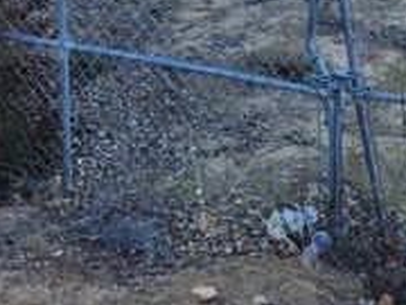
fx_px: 962
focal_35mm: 82
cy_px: -197
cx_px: 388
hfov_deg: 23.0
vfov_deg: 16.0
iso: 12
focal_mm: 6.4
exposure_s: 1/321
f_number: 1.8
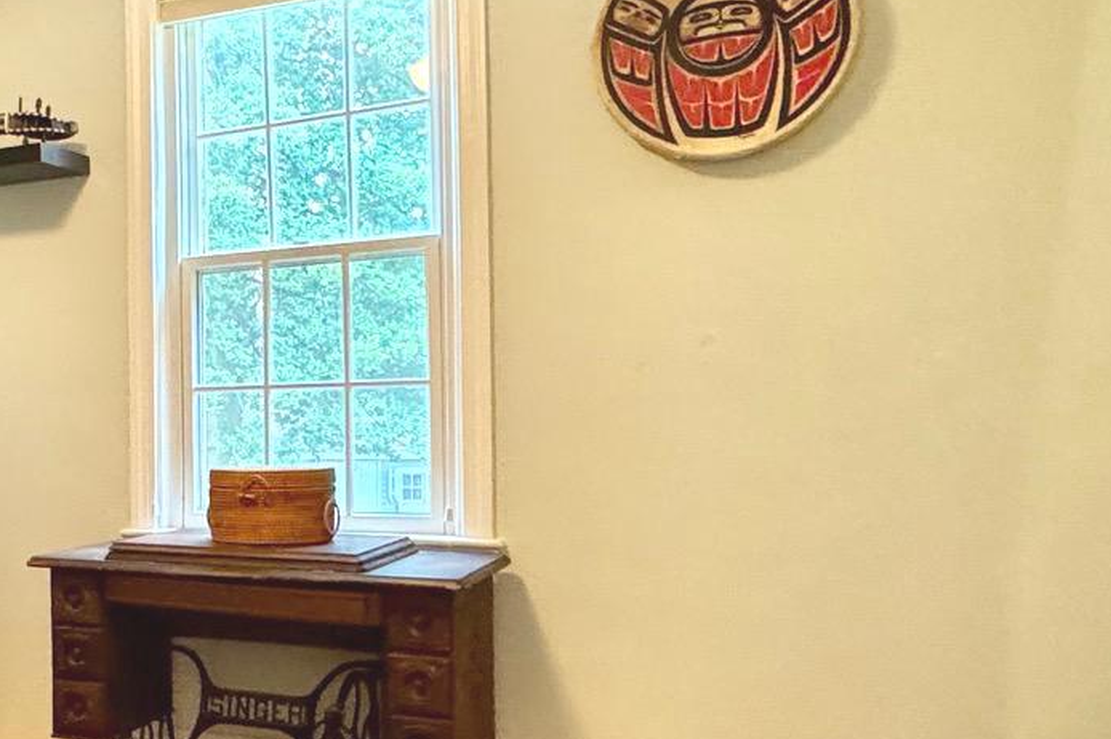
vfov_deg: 31.1
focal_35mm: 43
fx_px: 1326
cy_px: 417
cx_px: 21
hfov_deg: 40.3
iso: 800
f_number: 2.2
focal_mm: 2.22
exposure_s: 1/60
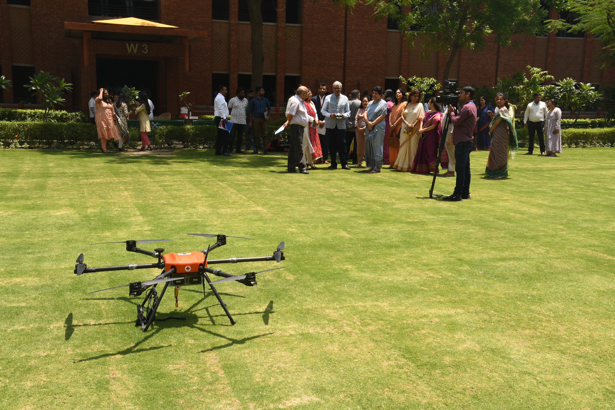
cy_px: 205
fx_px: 717
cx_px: 308
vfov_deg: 31.9
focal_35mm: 42
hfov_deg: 46.4
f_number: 13
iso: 400
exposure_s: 1/250
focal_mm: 28
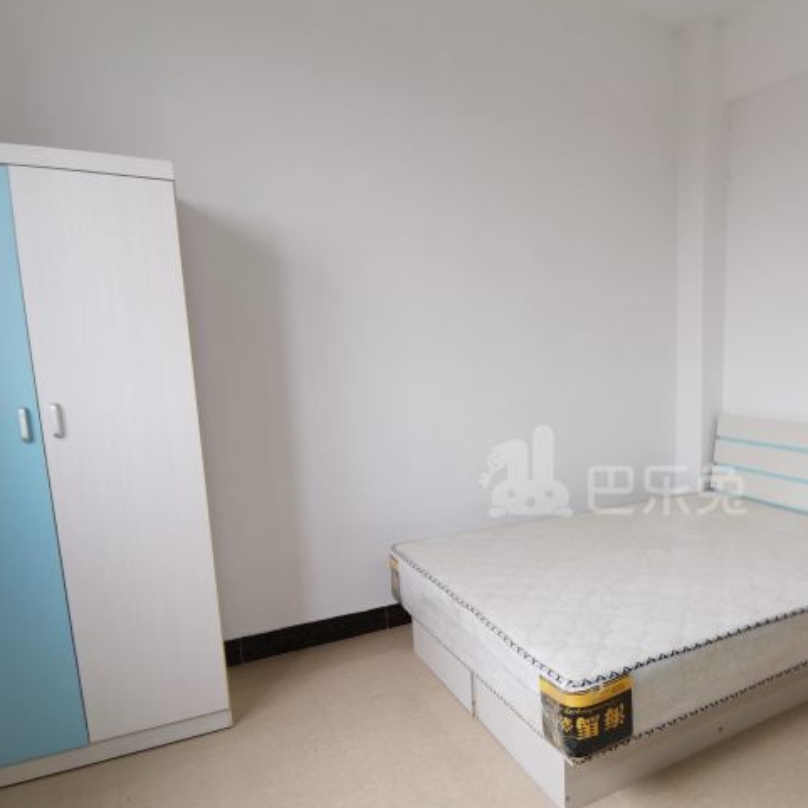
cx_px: 613
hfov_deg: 59.3
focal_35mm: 25
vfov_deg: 62.5
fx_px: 660
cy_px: 472
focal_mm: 2.26
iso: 100
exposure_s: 1/50
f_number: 2.2
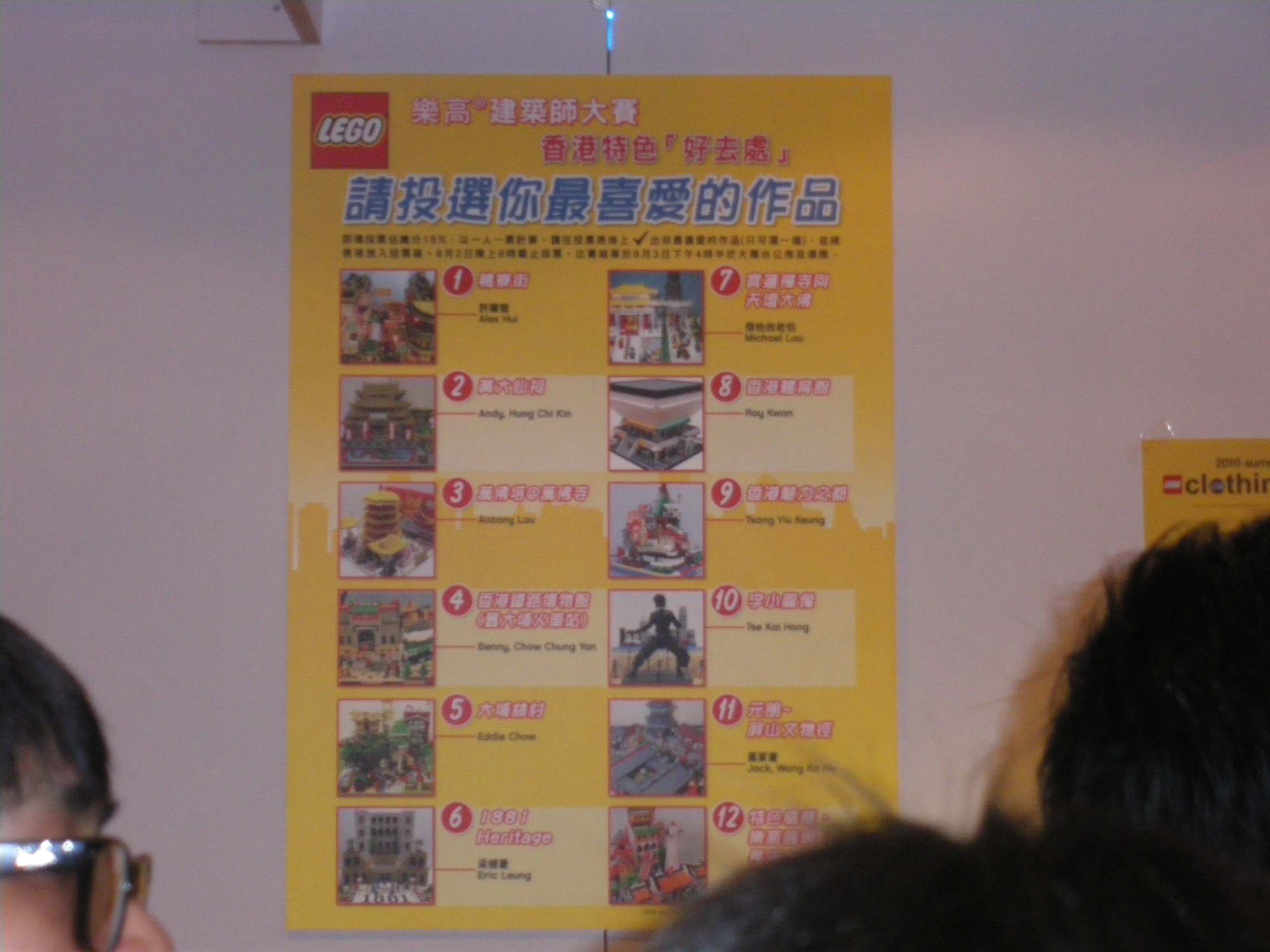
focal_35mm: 80
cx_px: 635
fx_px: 2935
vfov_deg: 18.4
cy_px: 476
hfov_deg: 24.4
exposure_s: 1/80
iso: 400
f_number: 4.8
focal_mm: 14.1
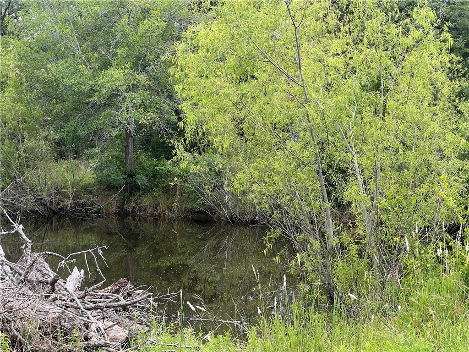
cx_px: 234
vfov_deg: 19.1
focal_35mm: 77
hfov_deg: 25.3
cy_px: 176
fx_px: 1043
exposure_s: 1/141
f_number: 2.8
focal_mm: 9
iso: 32
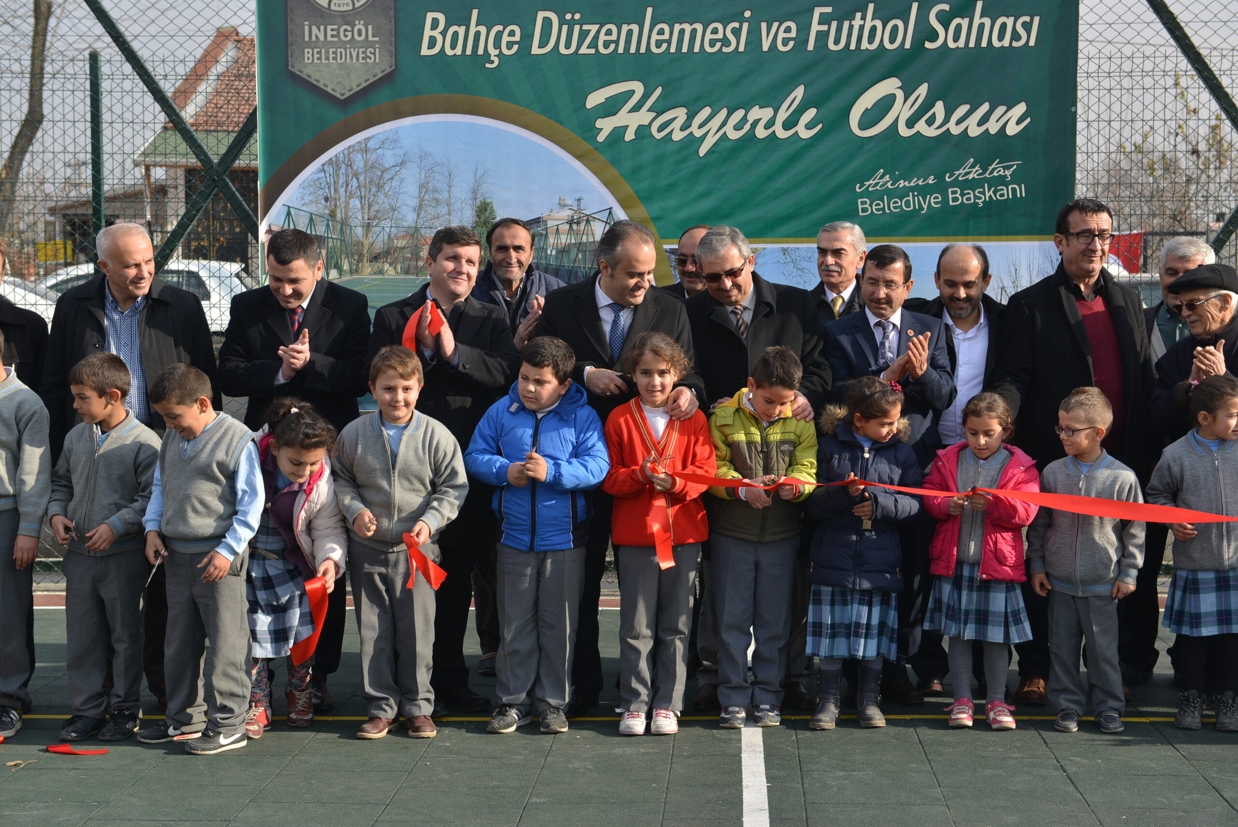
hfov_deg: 33.4
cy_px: 414
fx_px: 2064
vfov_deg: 22.6
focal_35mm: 60
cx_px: 619
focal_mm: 60
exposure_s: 1/250
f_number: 7.1
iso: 125
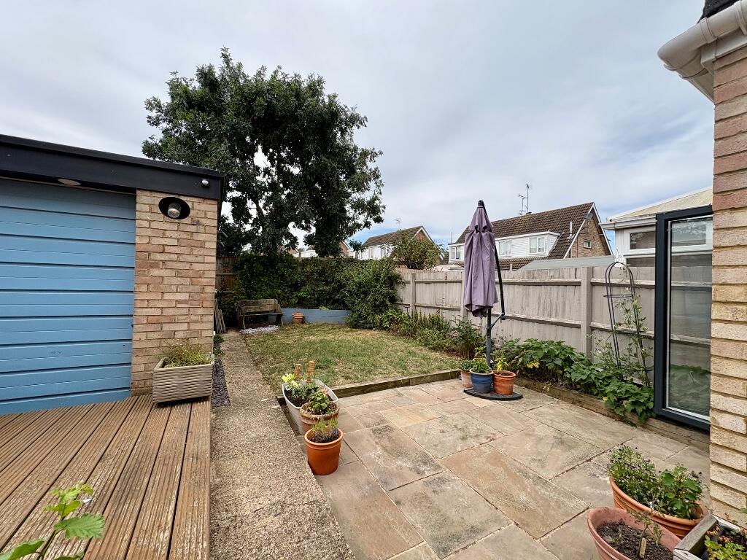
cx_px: 374
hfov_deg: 102.1
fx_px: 302
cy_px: 280
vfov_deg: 85.7
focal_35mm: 14
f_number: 2.2
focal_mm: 2.22
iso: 40
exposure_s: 1/1126
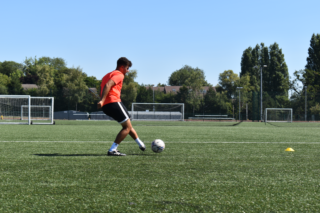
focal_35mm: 82
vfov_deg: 16.6
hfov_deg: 24.6
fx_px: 733
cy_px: 106
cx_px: 160
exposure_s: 1/250
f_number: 8
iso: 100
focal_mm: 55
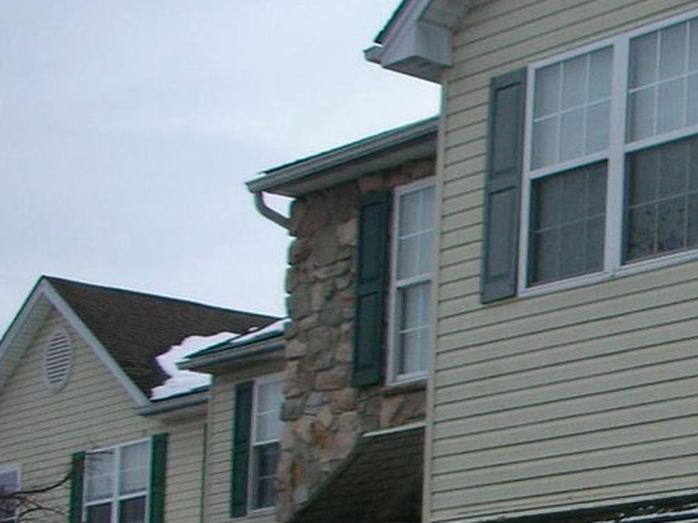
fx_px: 2258
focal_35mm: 112
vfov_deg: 13.0
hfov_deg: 16.0
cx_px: 1069
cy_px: 561
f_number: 8.5
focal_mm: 5.8
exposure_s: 1/147
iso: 50
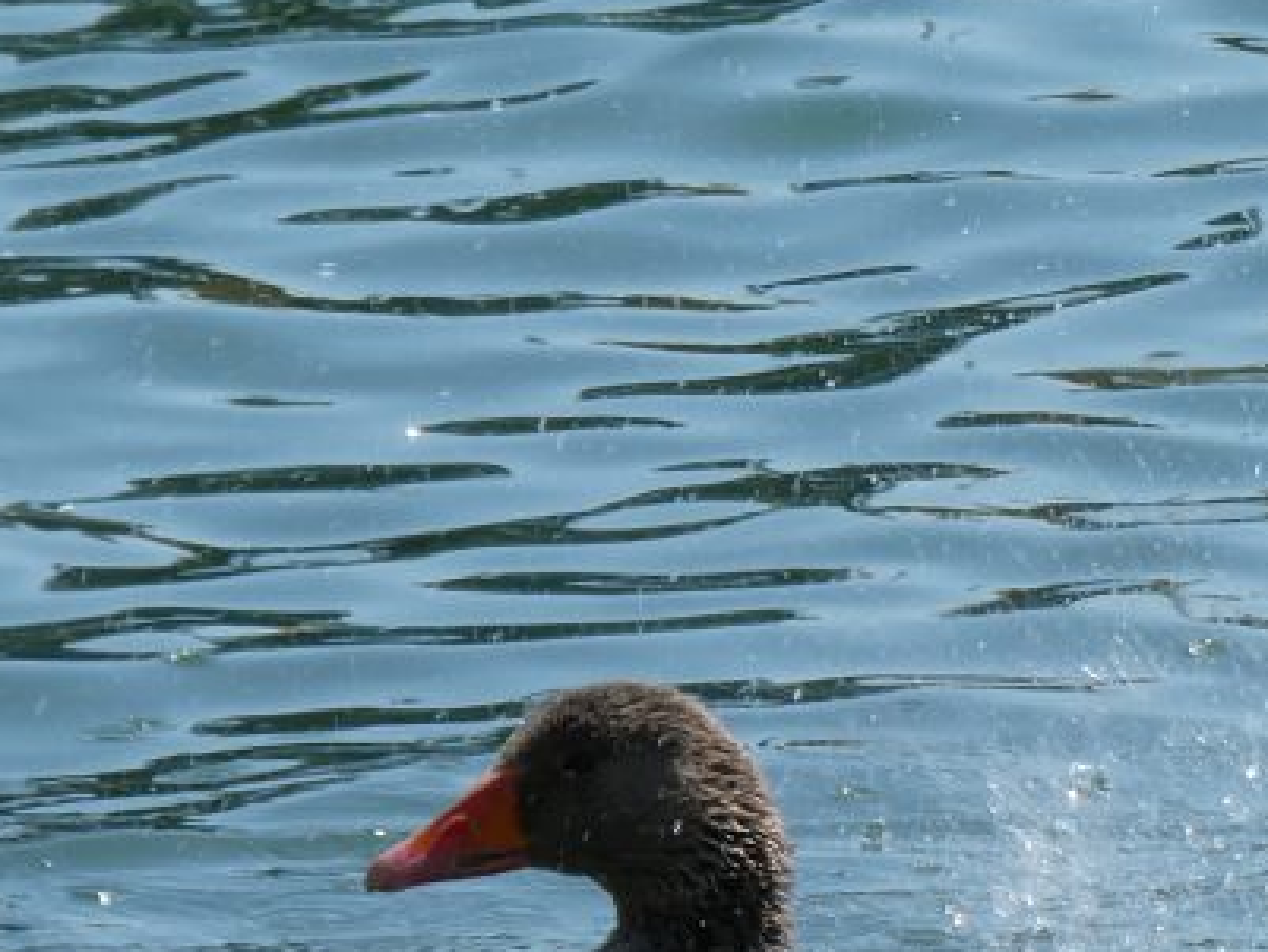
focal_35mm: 1713
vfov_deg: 0.9
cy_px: 1044
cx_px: 885
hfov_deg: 1.2
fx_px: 62767
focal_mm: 96.2
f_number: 6.1
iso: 80
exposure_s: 1/320
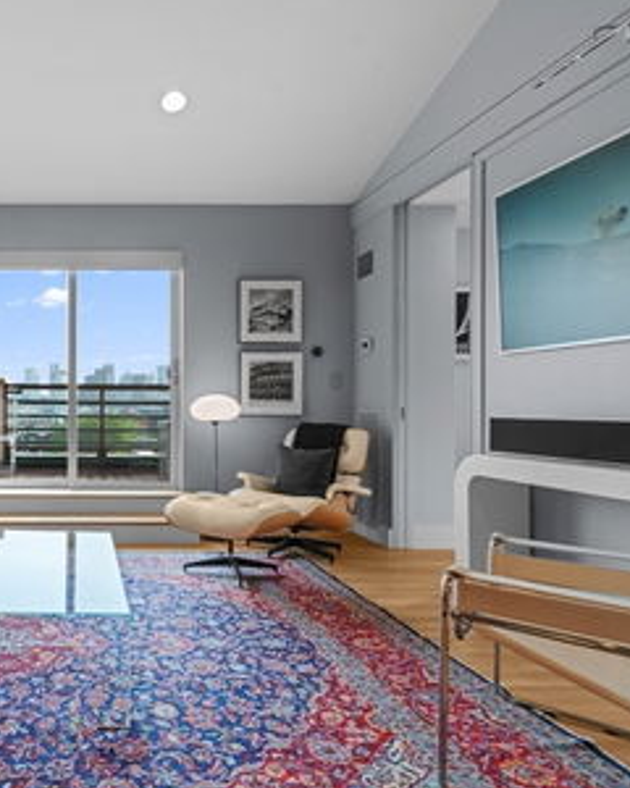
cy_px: 407
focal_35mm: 24
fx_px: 559
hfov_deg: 52.3
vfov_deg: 70.3
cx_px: 74
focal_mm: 16
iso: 320
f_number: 9
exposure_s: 1/6
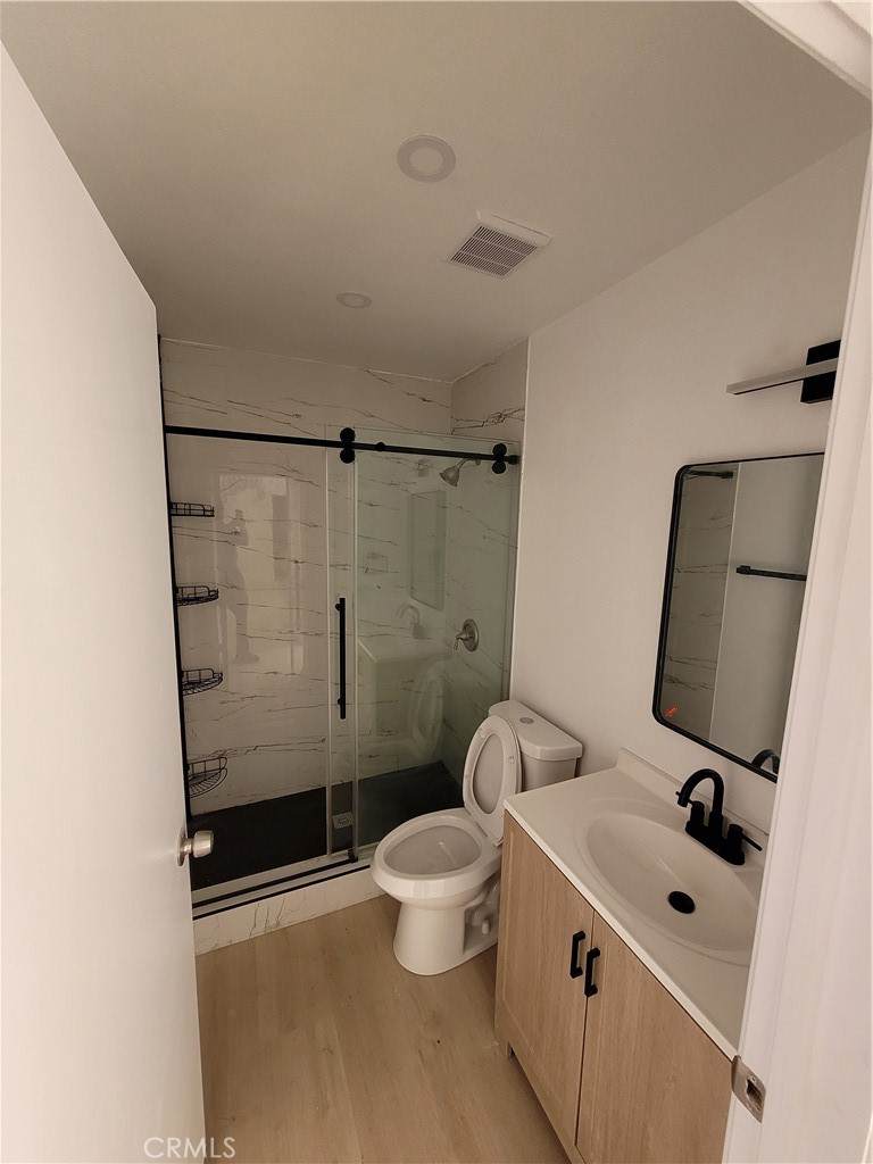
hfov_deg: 89.9
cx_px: 436
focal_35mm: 13
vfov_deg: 106.2
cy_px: 582
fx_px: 437
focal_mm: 1.74
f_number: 2.2
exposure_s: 1/60
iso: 160
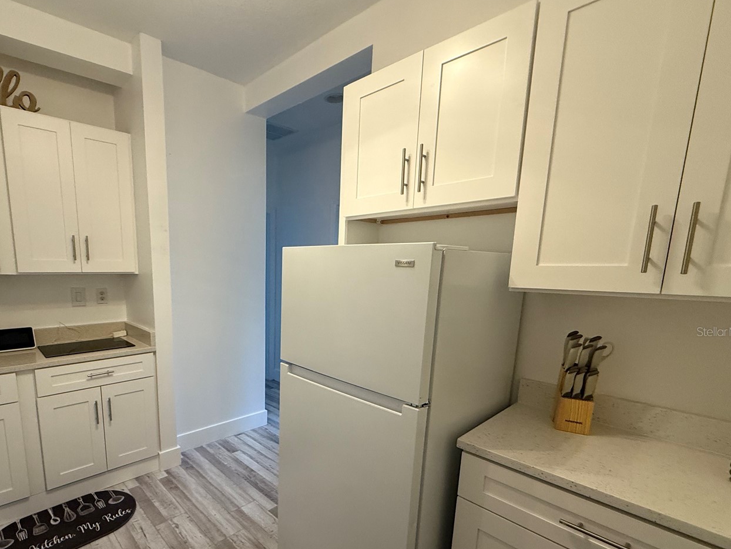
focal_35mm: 18
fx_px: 380
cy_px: 331
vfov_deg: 70.8
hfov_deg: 86.3
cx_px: 282
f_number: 2.2
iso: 400
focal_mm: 2.22
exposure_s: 1/60
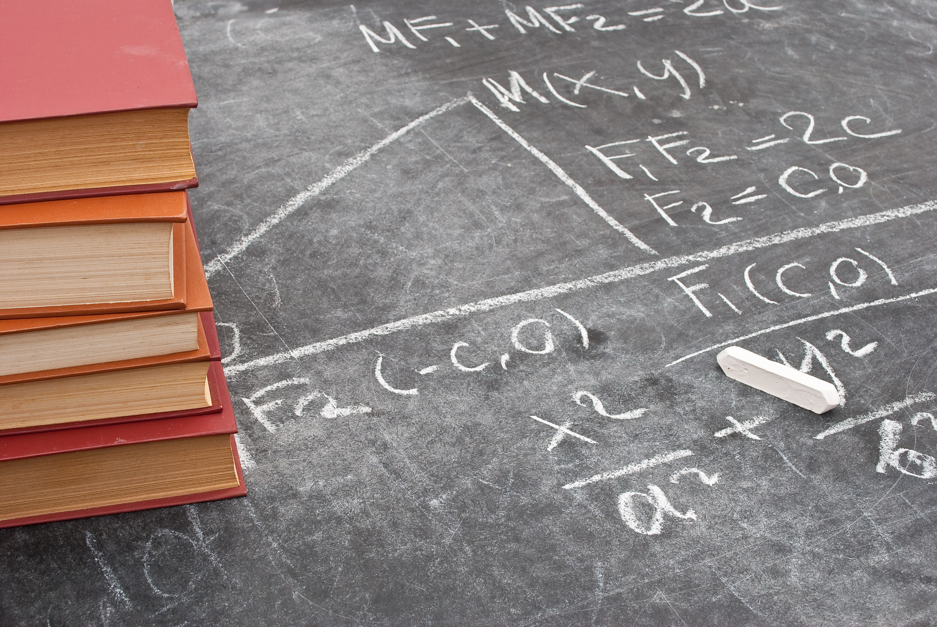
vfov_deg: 28.1
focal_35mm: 48
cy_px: 314
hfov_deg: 41.1
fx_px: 1251
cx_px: 468
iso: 100
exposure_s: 1/200
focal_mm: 32
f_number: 11
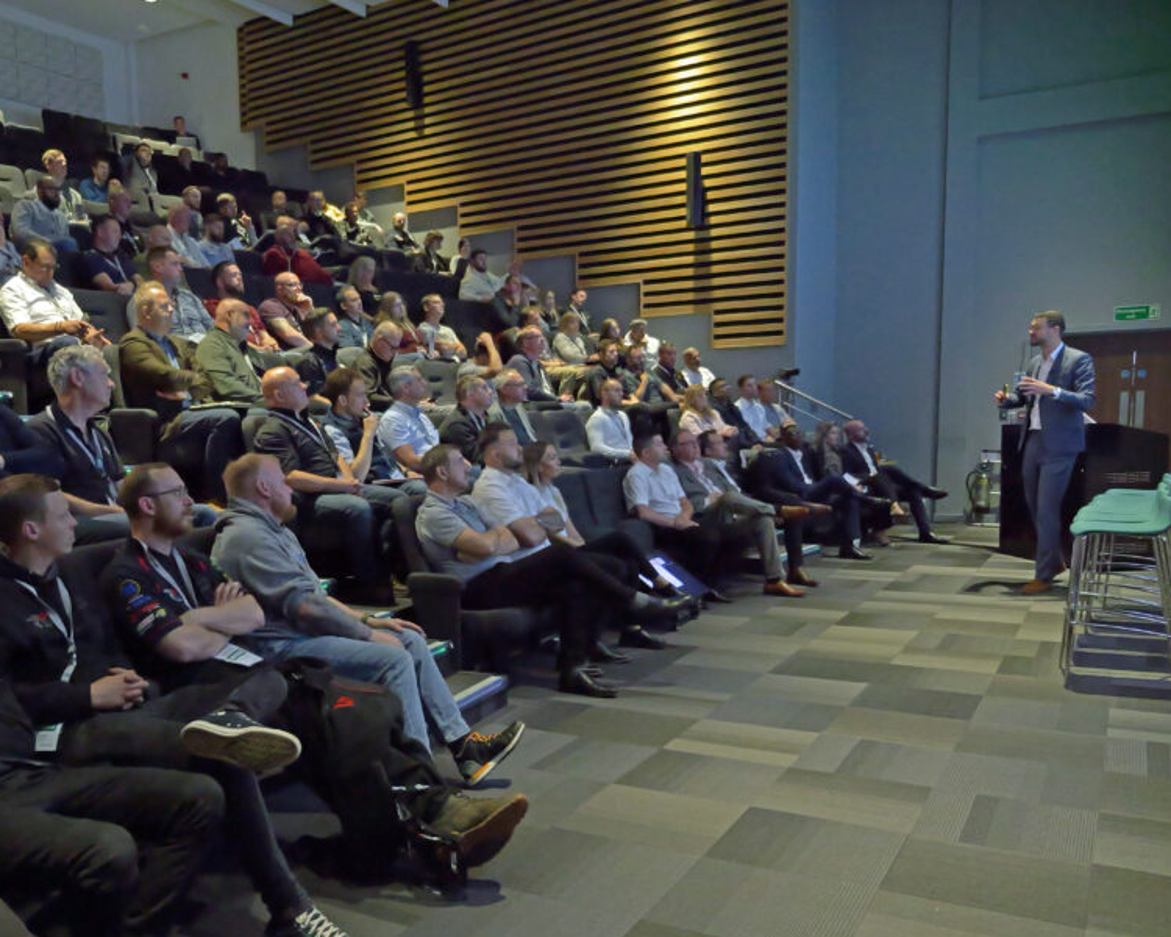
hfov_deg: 54.7
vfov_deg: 45.5
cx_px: 401
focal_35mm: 32
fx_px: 1109
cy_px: 572
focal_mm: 12
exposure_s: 1/200
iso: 3200
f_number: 2.8
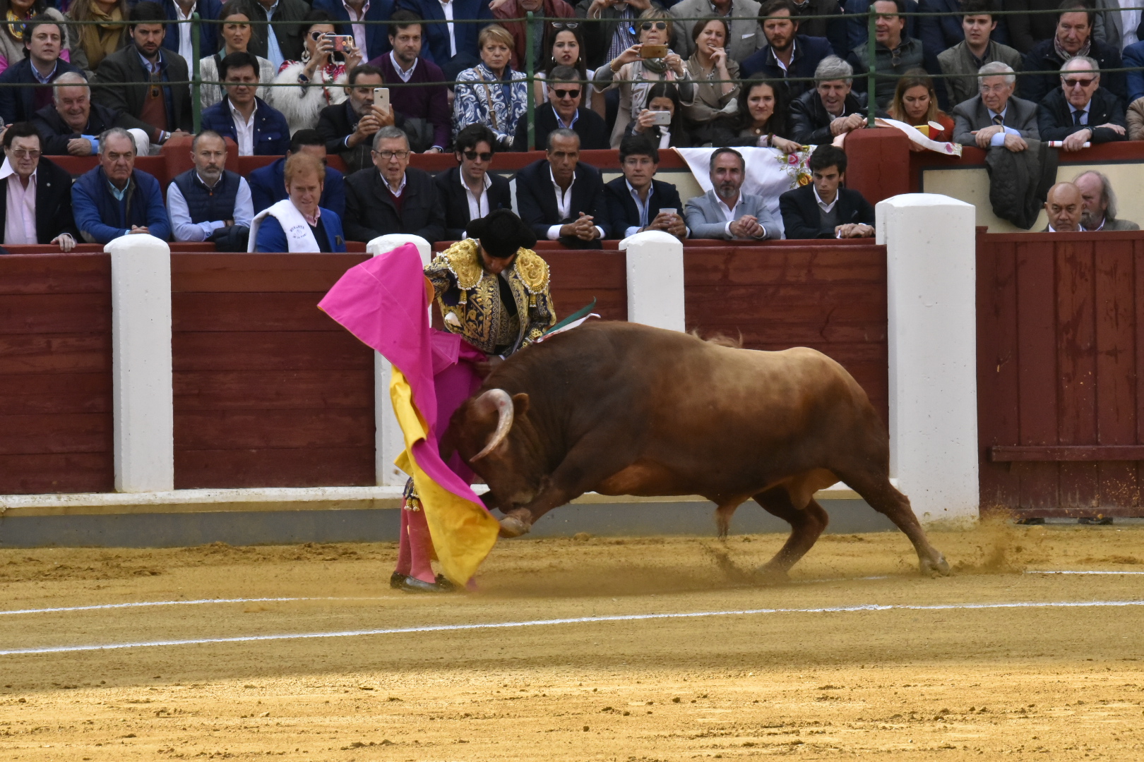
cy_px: 381
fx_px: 10168
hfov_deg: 6.4
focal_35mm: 320
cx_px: 572
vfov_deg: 4.3
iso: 6400
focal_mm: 320
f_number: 29
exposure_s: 1/640
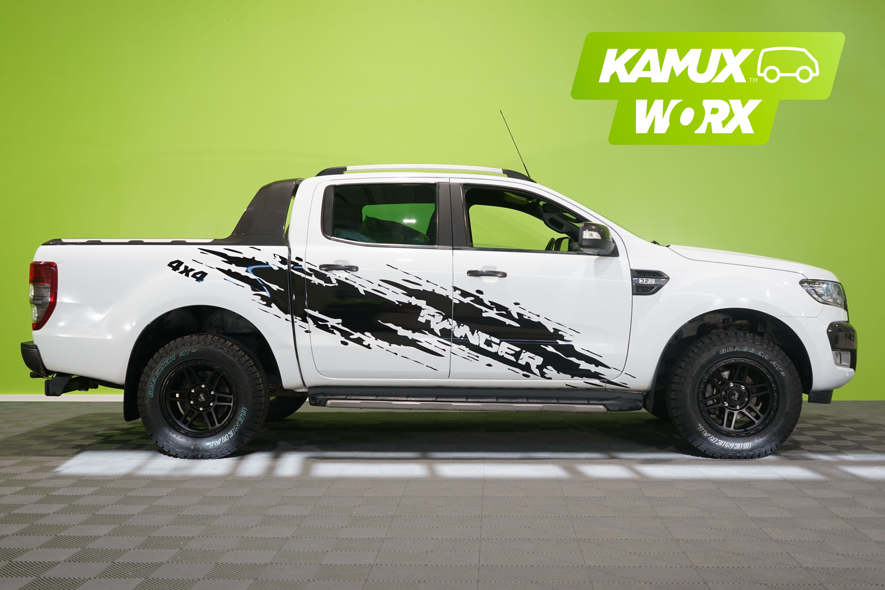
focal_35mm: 39
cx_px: 442
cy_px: 295
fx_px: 959
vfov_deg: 34.2
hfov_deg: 49.6
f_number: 5.6
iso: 400
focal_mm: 39
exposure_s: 1/20
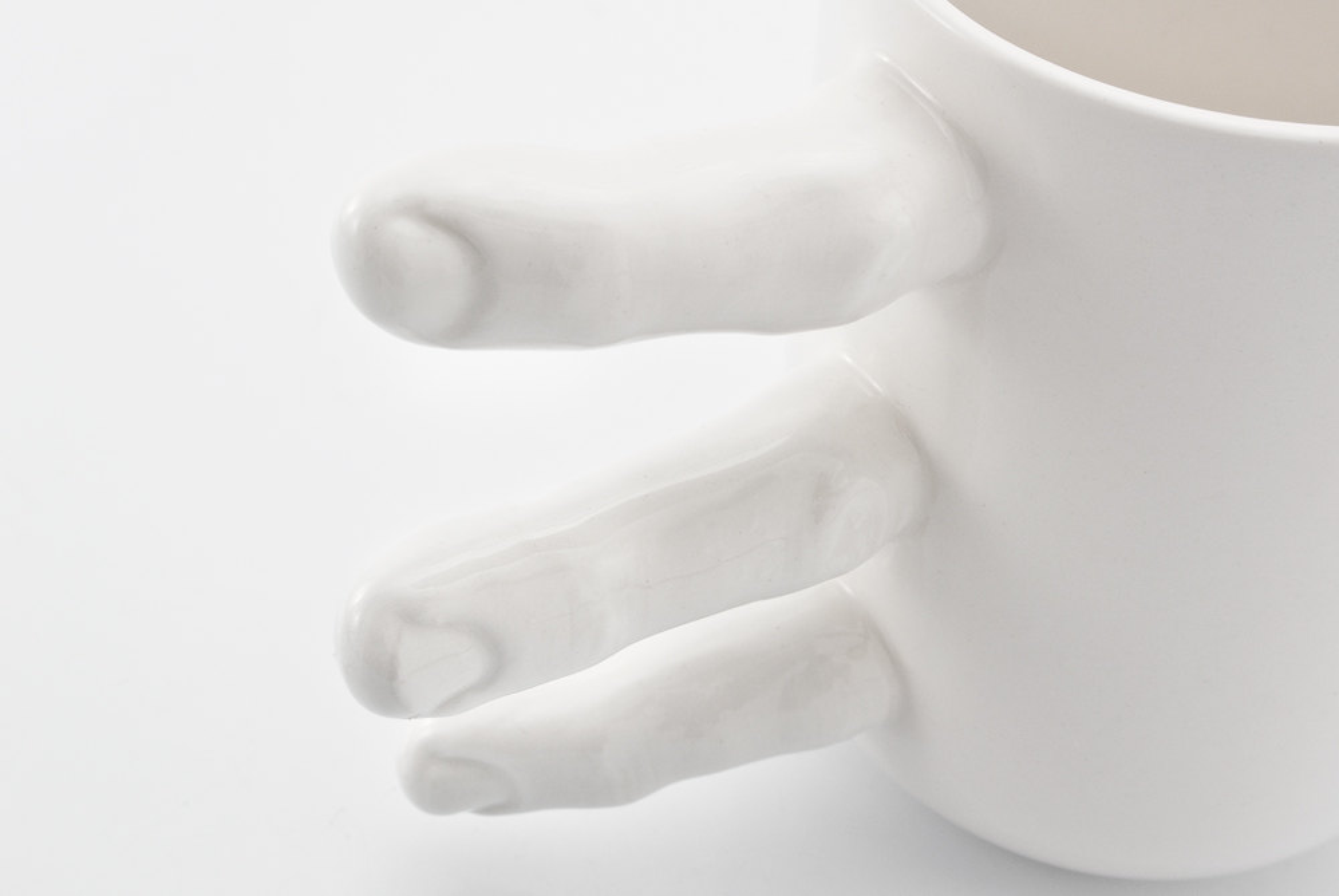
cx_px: 670
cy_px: 448
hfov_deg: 36.8
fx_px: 2011
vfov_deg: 25.1
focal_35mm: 54
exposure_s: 1/5
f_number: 8
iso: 100
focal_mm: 20.3
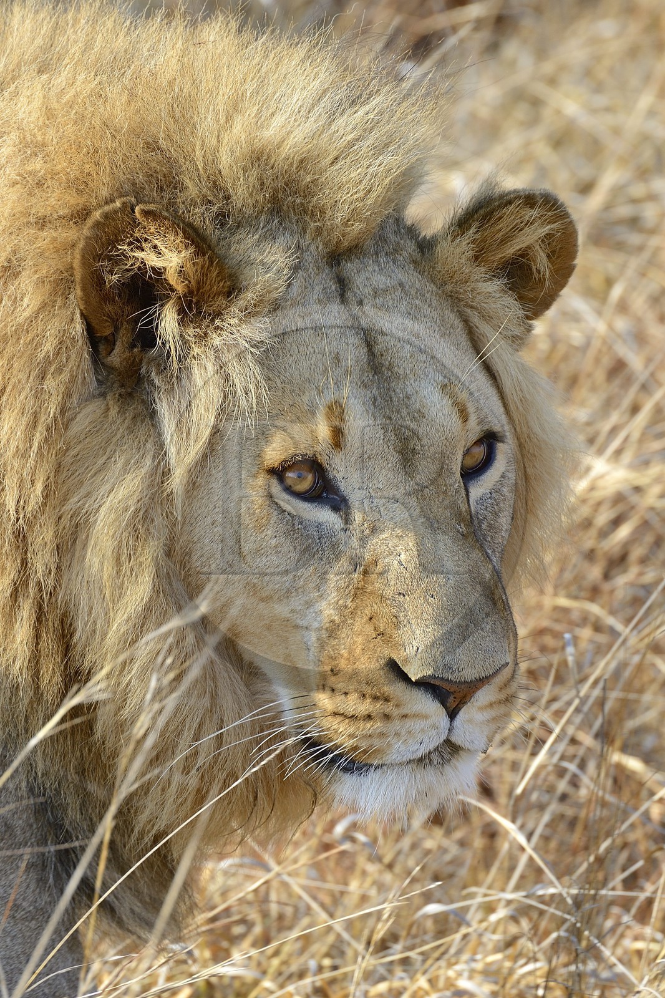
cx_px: 332
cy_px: 499
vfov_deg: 7.4
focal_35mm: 280
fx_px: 7761
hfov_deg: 4.9
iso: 400
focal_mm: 280
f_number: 8
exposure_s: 1/400
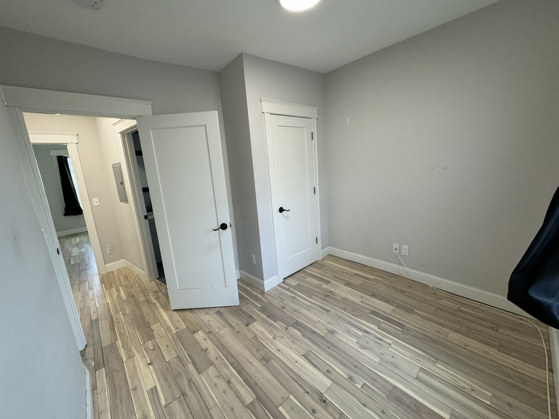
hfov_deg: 102.1
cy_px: 210
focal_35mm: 14
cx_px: 280
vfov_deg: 85.7
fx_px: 226
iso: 200
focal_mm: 2.22
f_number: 2.2
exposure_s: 1/120
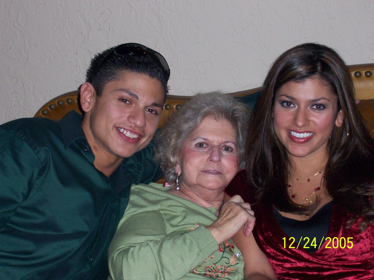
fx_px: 940
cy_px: 140
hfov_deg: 22.5
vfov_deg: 17.0
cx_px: 187
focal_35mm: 87
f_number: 4.5
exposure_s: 1/100
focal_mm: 14.9
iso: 200
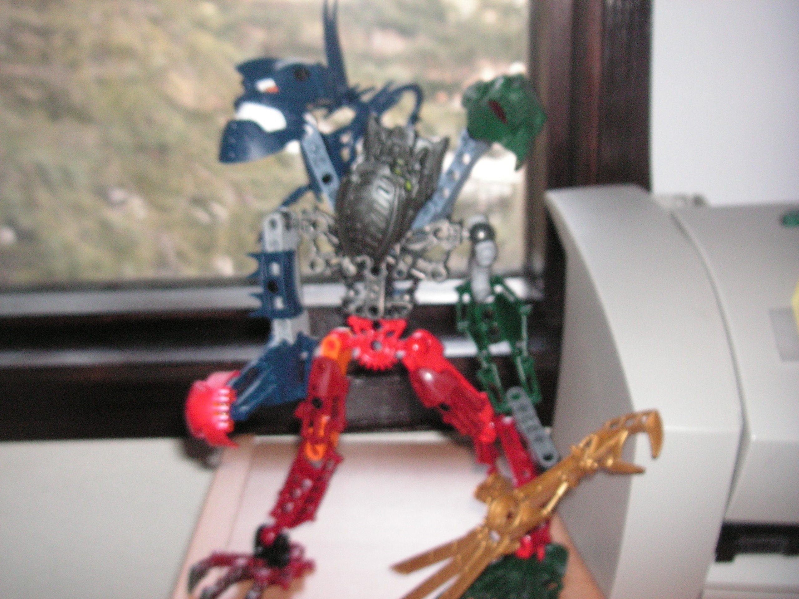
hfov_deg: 42.9
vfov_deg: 32.9
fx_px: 1016
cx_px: 400
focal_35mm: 44
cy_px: 300
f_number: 3.5
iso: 160
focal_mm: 7.3
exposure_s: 1/45
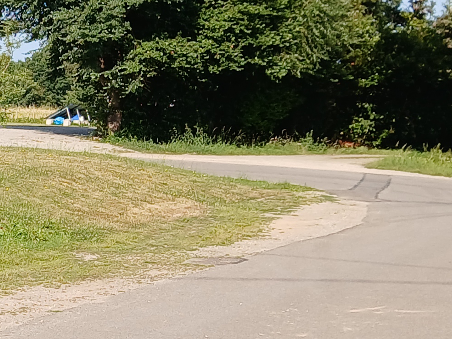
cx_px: -356
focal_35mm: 107
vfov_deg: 13.8
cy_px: 205
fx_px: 1398
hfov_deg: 15.7
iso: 20
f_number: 1.8
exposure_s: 1/398
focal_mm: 3.98
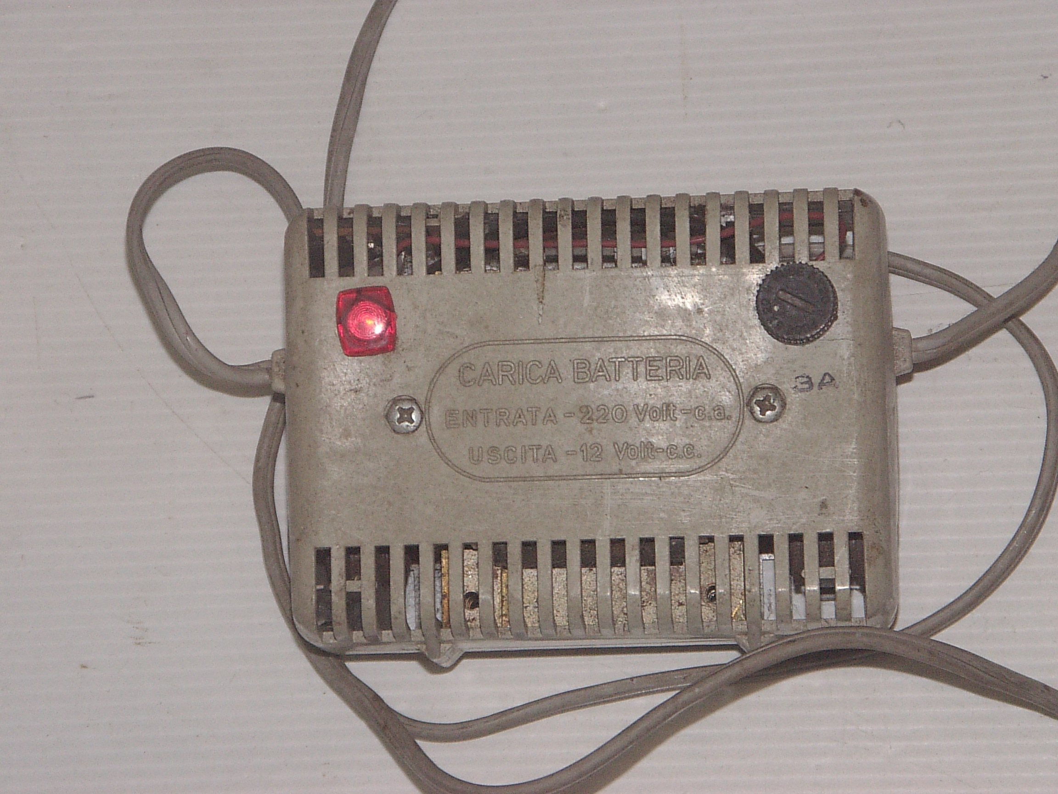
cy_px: 397
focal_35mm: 160
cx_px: 529
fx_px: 4890
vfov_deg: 9.3
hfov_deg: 12.3
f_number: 3.9
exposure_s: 1/75
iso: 200
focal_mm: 25
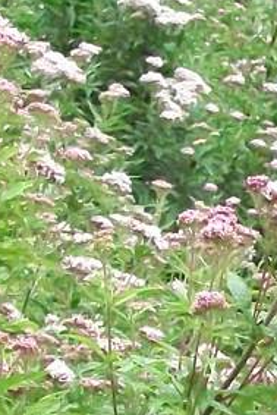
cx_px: 359
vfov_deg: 10.8
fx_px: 2167
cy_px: 478
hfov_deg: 7.2
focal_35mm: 188
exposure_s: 1/500
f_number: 2.9
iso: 573
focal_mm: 5.7
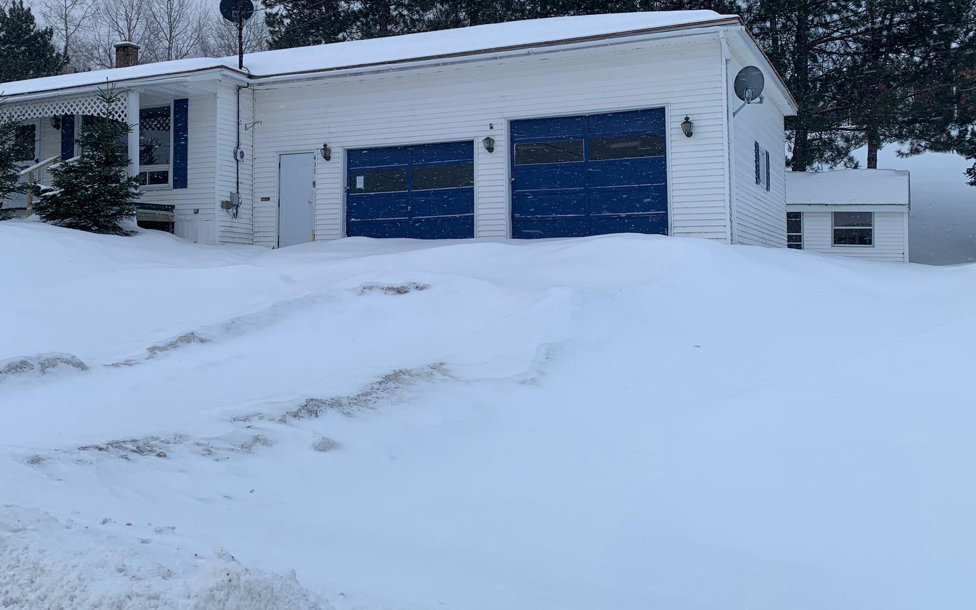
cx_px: 344
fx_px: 1011
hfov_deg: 50.8
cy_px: 212
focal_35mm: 38
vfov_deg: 33.3
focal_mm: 4.25
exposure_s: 1/186
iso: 25
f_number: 1.8
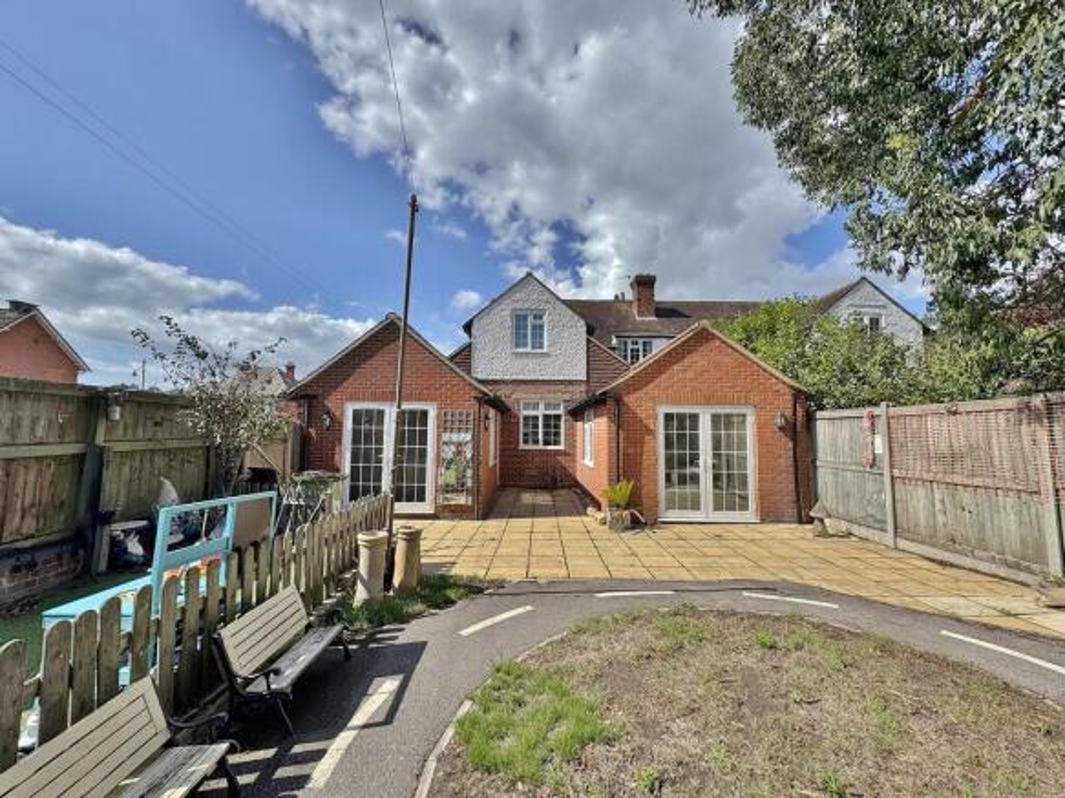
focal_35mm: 14
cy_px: 399
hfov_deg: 102.1
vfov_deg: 85.7
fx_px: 431
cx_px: 532
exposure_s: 1/2208
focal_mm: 2.22
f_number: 2.2
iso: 50
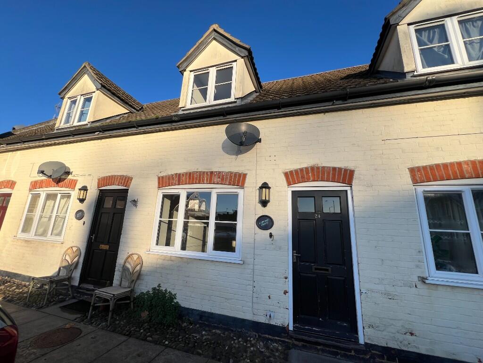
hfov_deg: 106.2
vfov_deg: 89.9
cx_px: 242
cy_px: 182
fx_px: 181
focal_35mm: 13
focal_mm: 1.57
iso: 32
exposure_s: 1/1220
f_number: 1.8
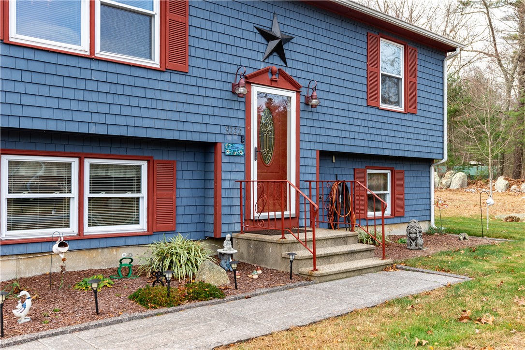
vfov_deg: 37.9
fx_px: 510
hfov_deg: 54.4
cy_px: 175
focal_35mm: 35
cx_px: 262
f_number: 6.3
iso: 100
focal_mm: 35
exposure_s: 1/50
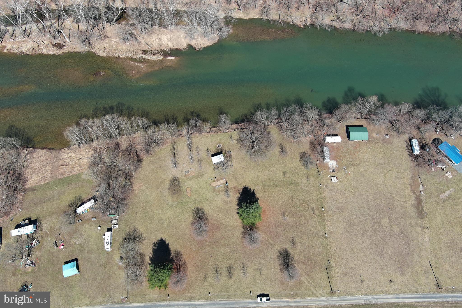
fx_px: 372
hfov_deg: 63.7
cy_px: 154
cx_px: 231
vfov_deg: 45.0
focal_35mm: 29
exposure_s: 1/720
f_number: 2.8
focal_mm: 10.57
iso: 100
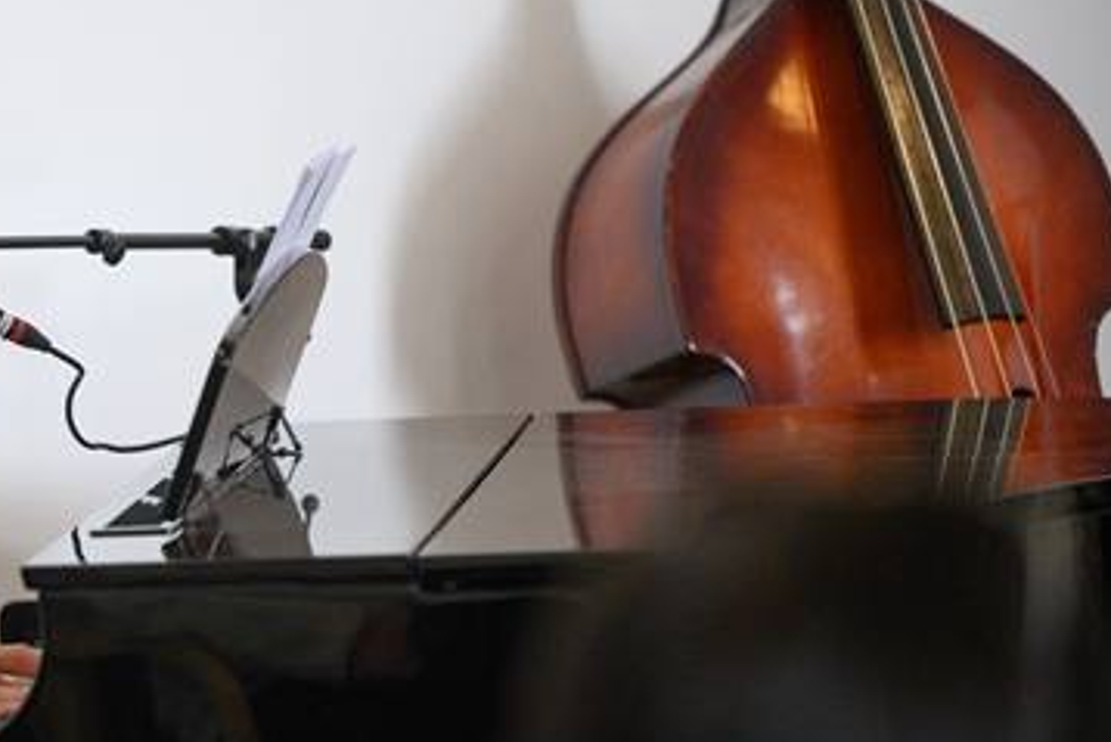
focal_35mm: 332
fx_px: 10249
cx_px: 84
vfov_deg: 4.1
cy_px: 332
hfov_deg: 6.2
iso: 2000
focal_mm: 165
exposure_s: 1/640
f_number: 2.8
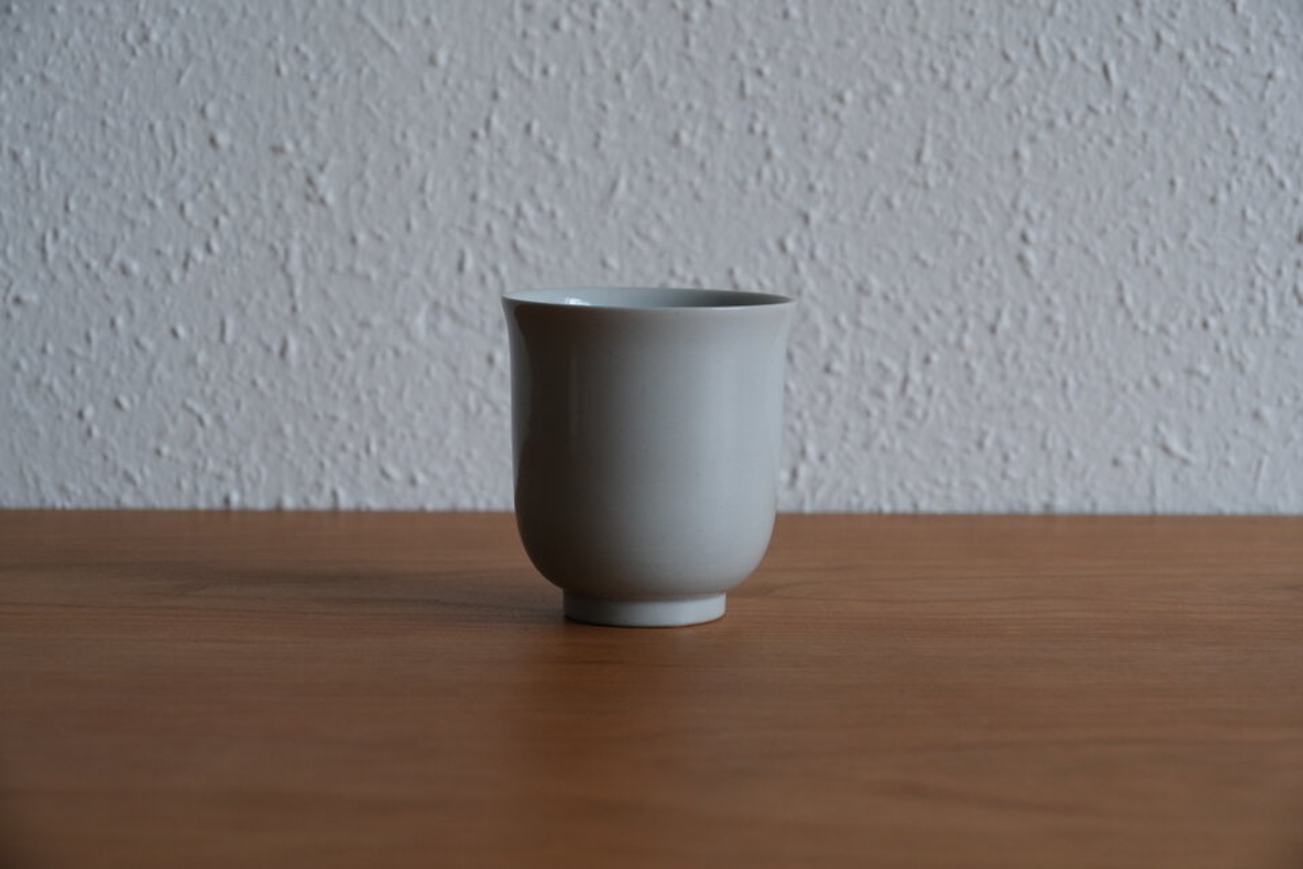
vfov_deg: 17.5
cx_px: 652
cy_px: 434
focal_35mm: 78
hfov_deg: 26.0
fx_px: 2823
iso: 800
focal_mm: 52.1
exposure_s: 1/80
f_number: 6.3
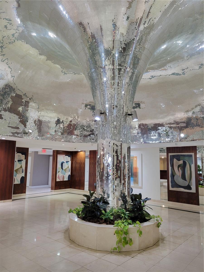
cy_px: 136
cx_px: 102
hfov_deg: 53.1
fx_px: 204
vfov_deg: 67.3
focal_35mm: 26
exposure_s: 1/40
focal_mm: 5.4
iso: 200
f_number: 1.8
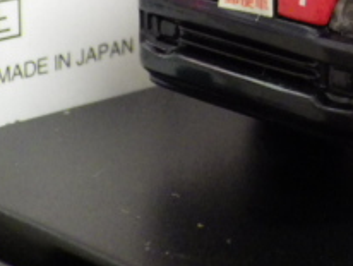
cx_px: 444
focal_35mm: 183
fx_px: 1868
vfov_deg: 8.0
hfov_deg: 10.6
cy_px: -139
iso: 1000
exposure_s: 1/25
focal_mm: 10.7
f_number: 4
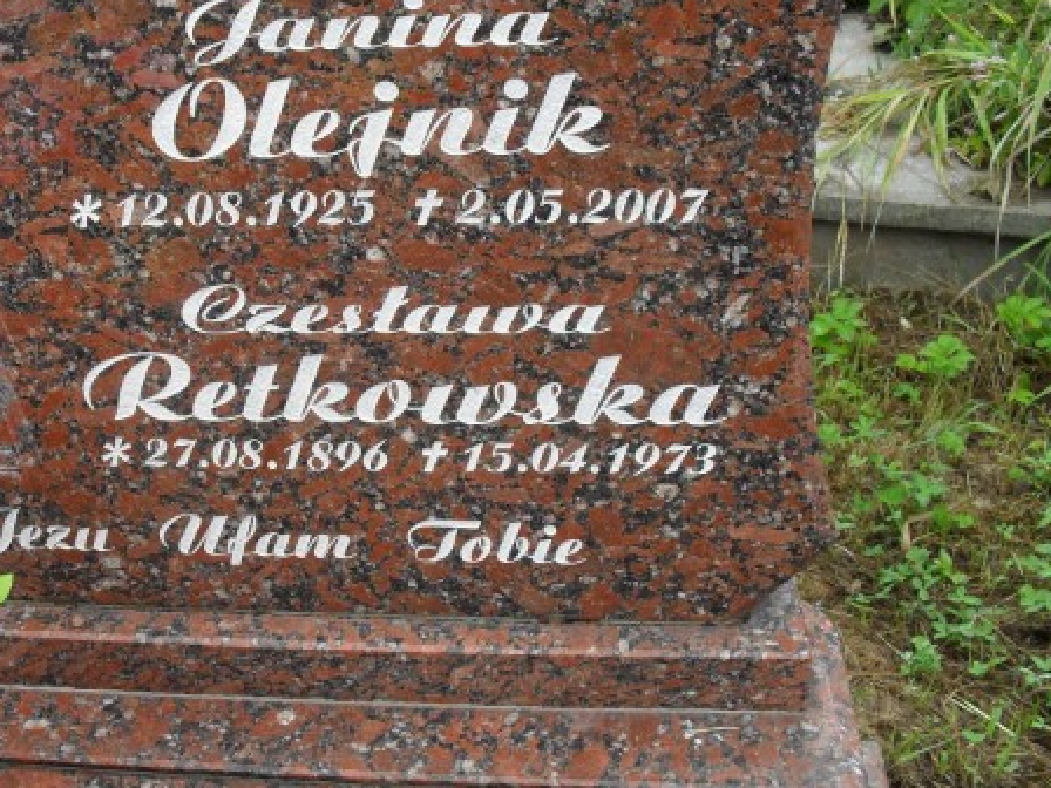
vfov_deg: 29.0
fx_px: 1518
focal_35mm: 50
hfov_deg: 37.6
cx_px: 326
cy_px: 314
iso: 100
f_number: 3.2
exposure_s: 1/180
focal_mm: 6.3
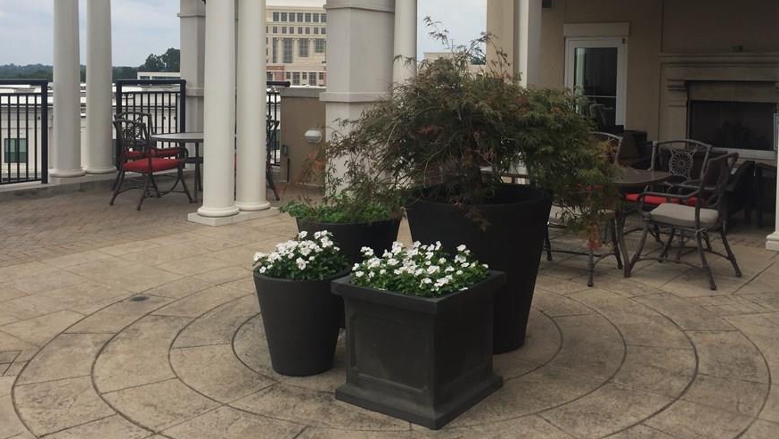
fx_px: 764
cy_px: 112
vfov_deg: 31.5
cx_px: 430
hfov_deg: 53.9
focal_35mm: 37
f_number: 2.2
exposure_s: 1/1582
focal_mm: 4.15
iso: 32
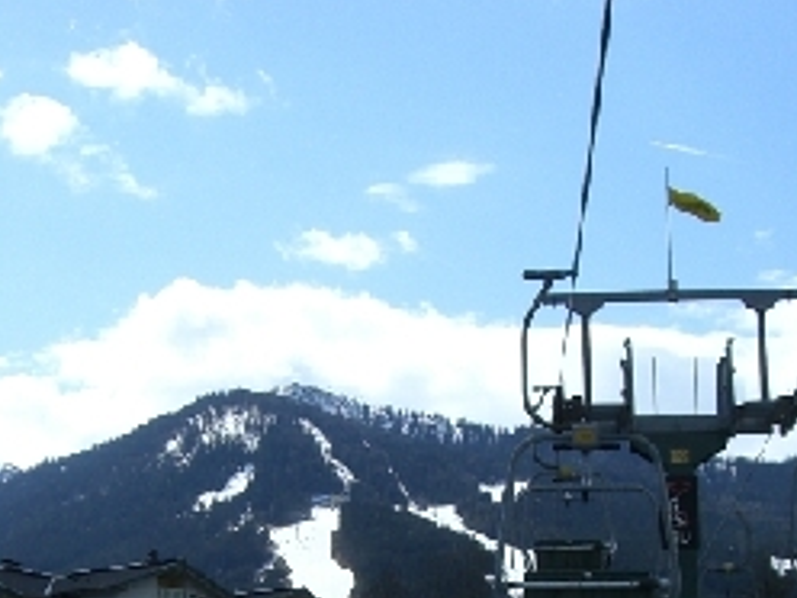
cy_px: 675
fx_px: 2118
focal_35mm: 92
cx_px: 408
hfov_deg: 21.3
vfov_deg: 15.6
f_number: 4.3
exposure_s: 1/1250
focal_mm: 6.2
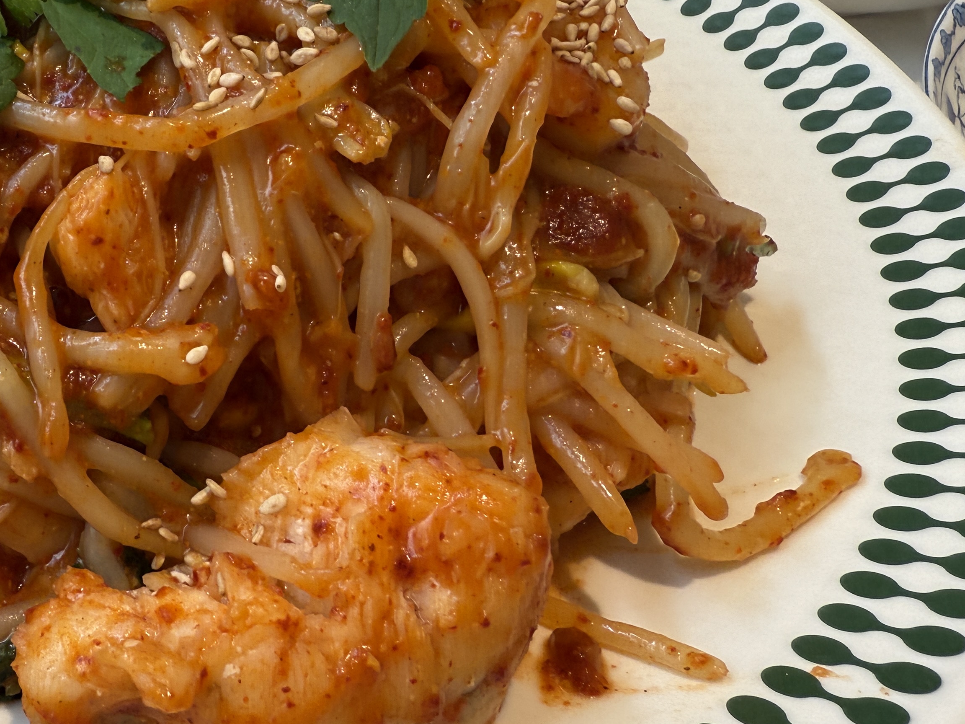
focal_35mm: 42
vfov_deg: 33.8
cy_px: 208
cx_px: 208
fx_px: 1171
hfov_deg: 43.0
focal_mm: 2.22
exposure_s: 1/120
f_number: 2.2
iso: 64
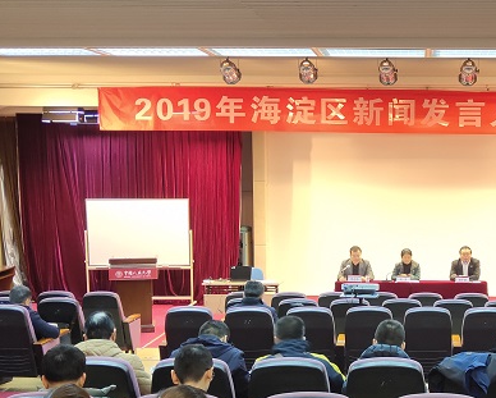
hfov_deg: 34.0
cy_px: 250
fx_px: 779
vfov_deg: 28.5
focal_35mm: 53
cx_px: 413
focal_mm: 3.87
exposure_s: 1/33
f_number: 2
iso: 898
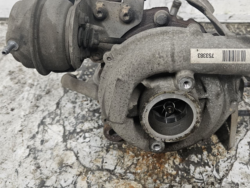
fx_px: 267
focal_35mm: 37
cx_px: 153
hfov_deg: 49.7
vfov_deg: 38.6
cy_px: 80
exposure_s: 1/100
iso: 400
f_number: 1.8
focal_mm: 5.4
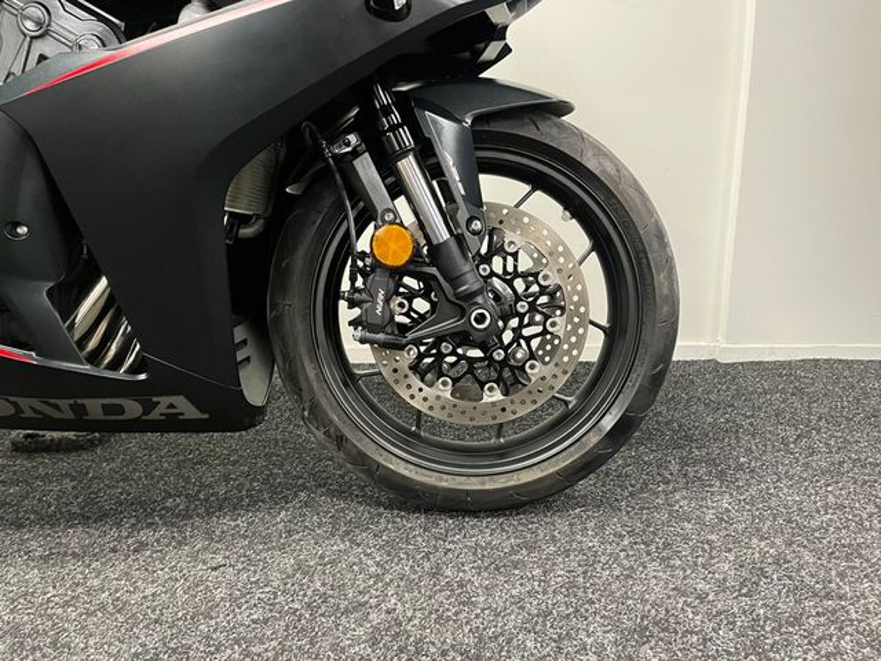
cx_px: 440
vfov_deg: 53.1
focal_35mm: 26
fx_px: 662
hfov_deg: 67.3
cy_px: 330
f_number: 1.6
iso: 500
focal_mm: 5.1
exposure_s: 1/50
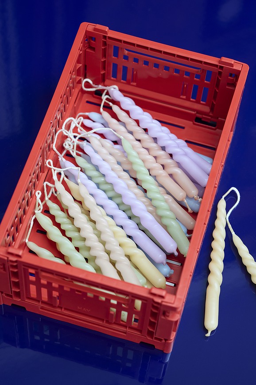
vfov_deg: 23.9
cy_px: 192
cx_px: 128
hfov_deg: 16.1
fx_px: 907
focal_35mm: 85
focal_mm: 85
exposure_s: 1/125
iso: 400
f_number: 5.6
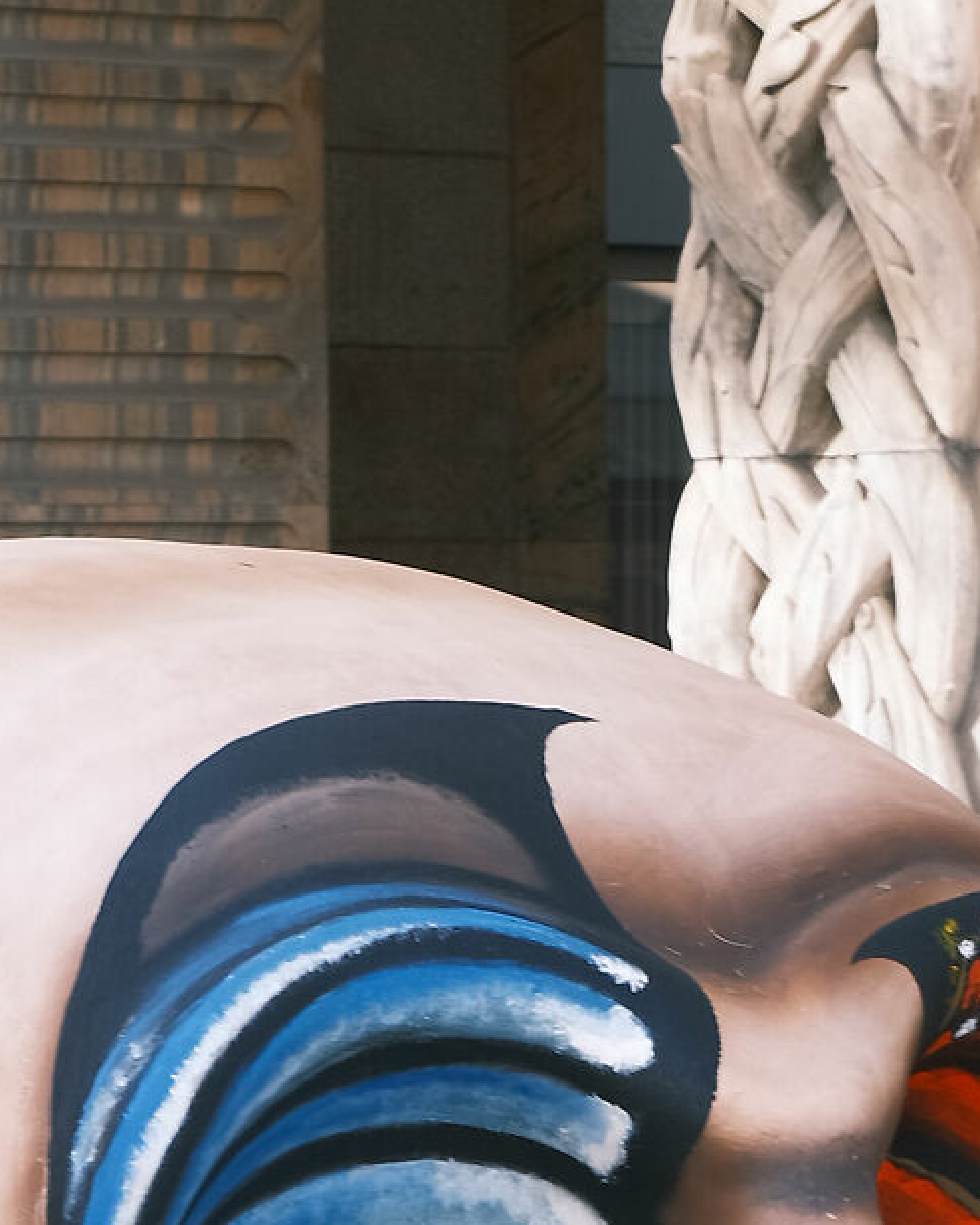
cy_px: 1771
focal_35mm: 197
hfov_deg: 7.8
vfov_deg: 9.6
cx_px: 358
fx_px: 7140
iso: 320
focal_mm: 35
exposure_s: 1/60
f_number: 8
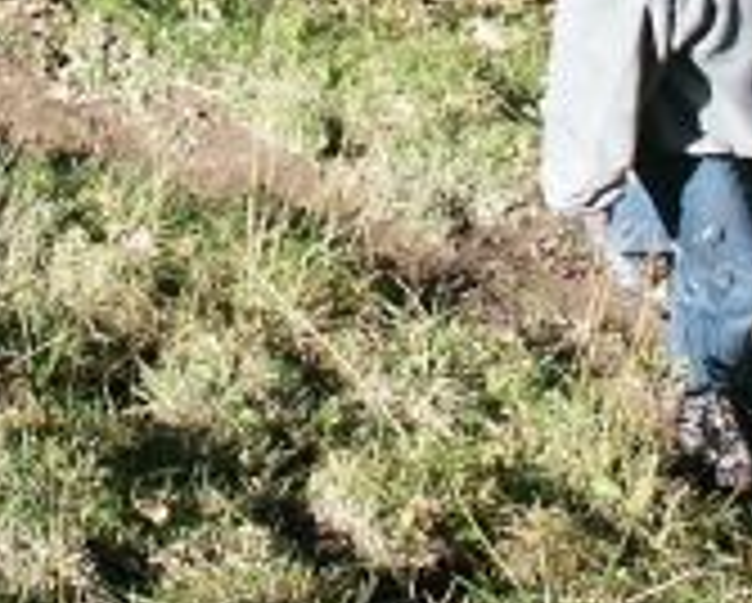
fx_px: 2429
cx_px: 162
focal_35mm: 109
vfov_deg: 13.3
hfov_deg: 17.5
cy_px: -320
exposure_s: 1/250
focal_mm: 7.21
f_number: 5.6
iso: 100
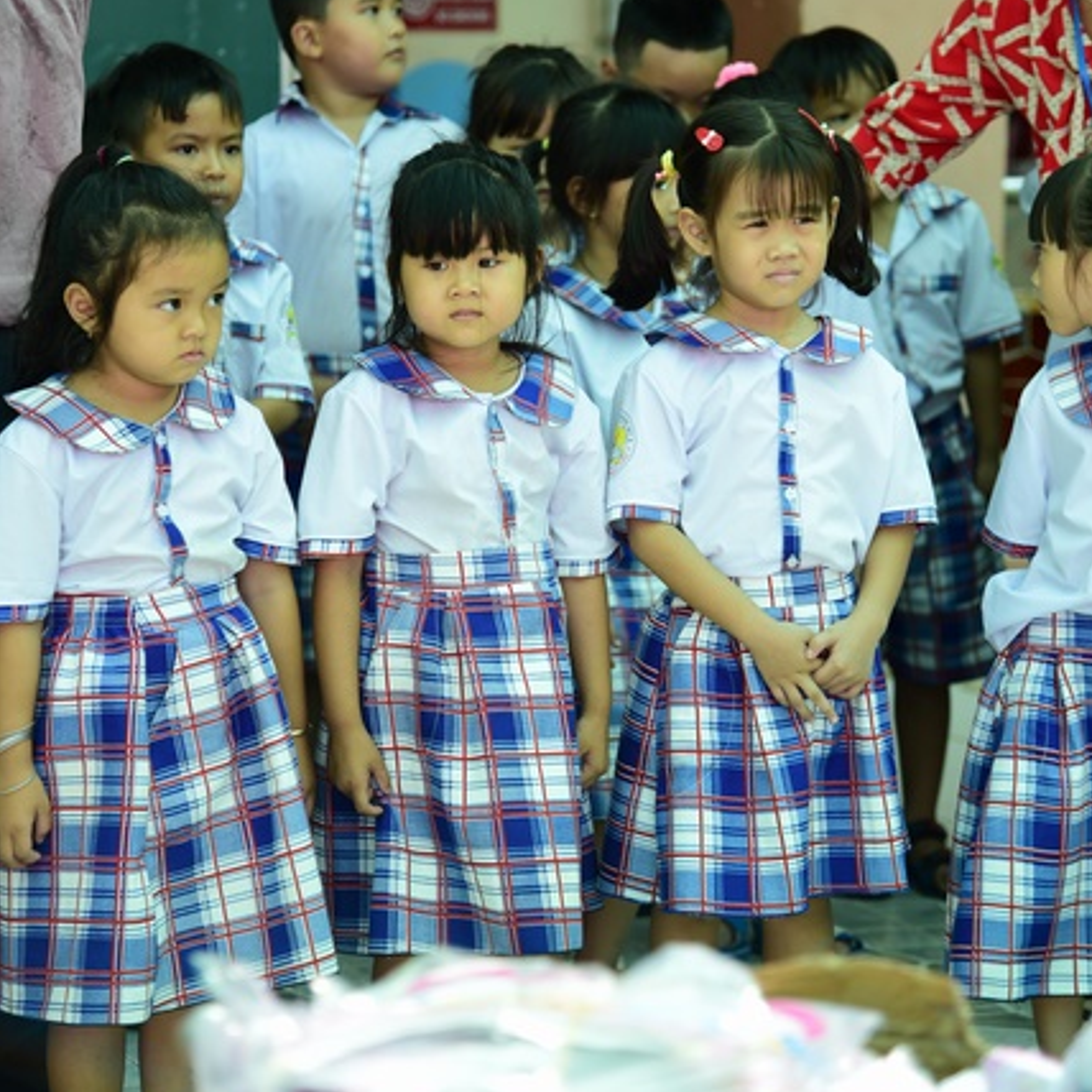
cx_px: 550
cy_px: 365
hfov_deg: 13.5
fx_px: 4604
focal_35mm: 129
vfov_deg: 13.5
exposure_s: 1/125
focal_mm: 100
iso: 160
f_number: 4
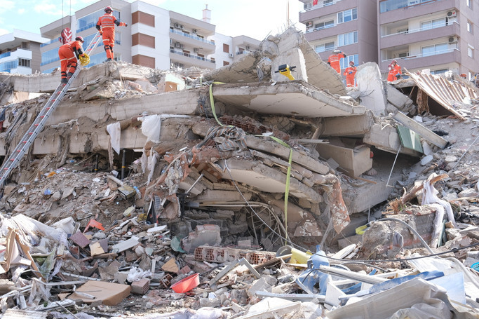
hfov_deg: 54.4
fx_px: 466
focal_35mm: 35
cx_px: 232
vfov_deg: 37.8
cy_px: 164
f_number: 4.5
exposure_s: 1/250
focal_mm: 22
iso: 160
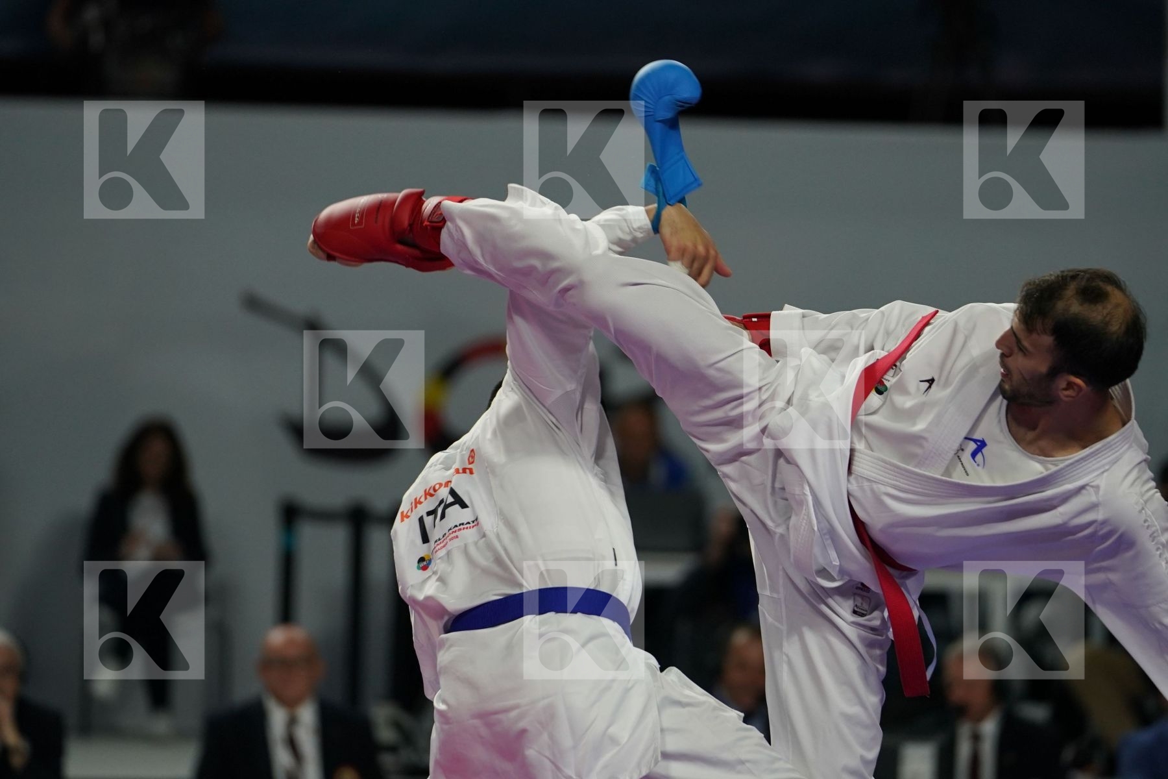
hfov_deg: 6.9
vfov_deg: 4.6
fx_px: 9733
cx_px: 584
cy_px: 390
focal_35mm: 300
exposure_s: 1/1000
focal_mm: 200
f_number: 2.8
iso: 1000
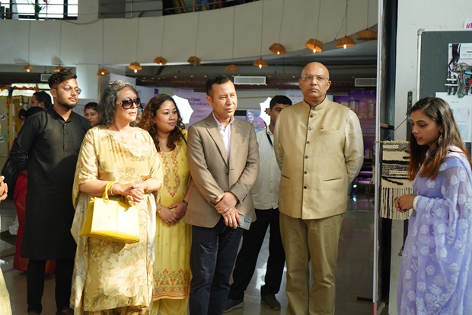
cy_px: 158
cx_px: 236
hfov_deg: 43.6
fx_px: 590
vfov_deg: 29.8
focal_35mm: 45
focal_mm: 45
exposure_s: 1/80
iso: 400
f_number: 5
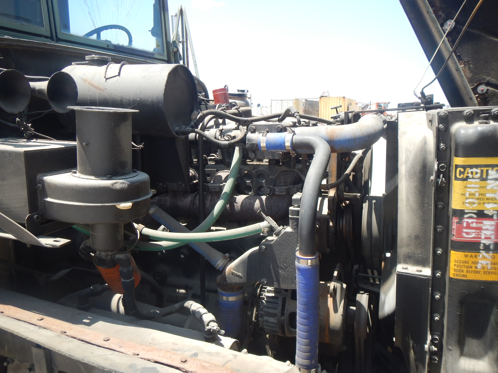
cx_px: 249
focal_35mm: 28
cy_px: 186
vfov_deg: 49.7
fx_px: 403
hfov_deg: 63.4
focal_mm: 5
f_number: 3.9
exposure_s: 1/320
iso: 125
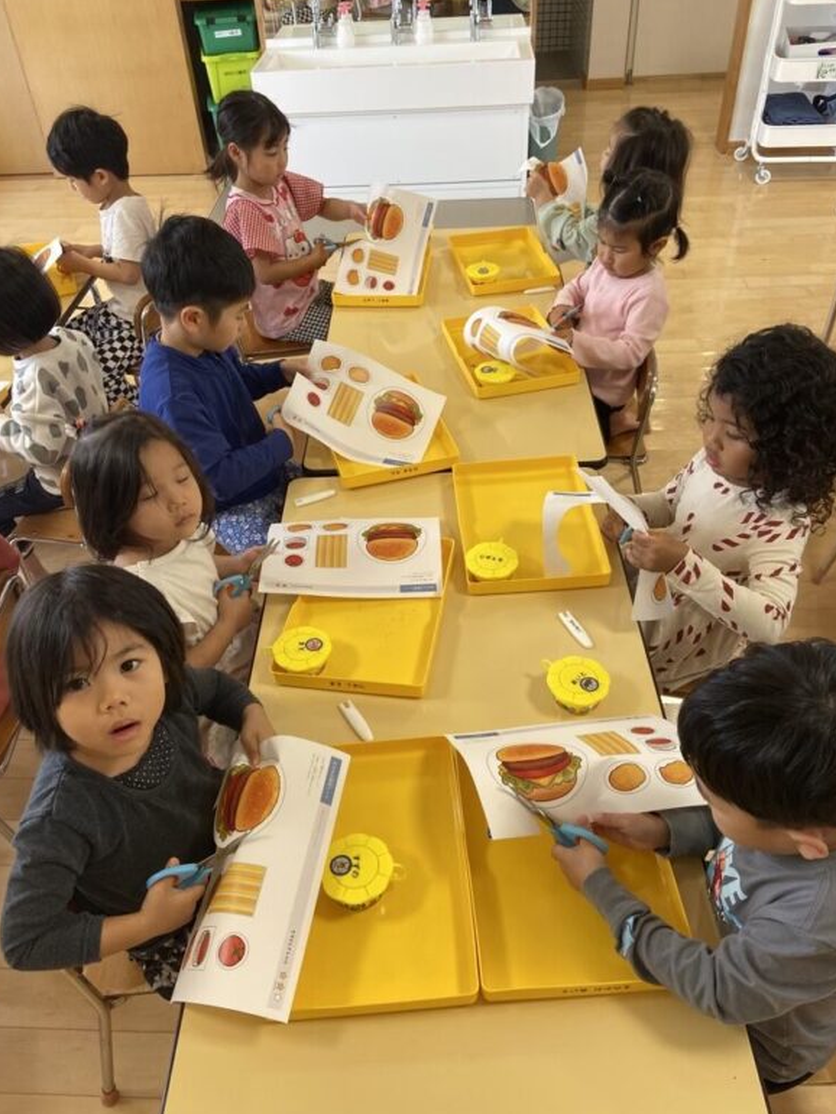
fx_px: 869
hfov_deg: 51.4
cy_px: 544
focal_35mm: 27
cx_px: 418
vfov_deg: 65.3
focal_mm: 4.25
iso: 64
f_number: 1.8
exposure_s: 1/122
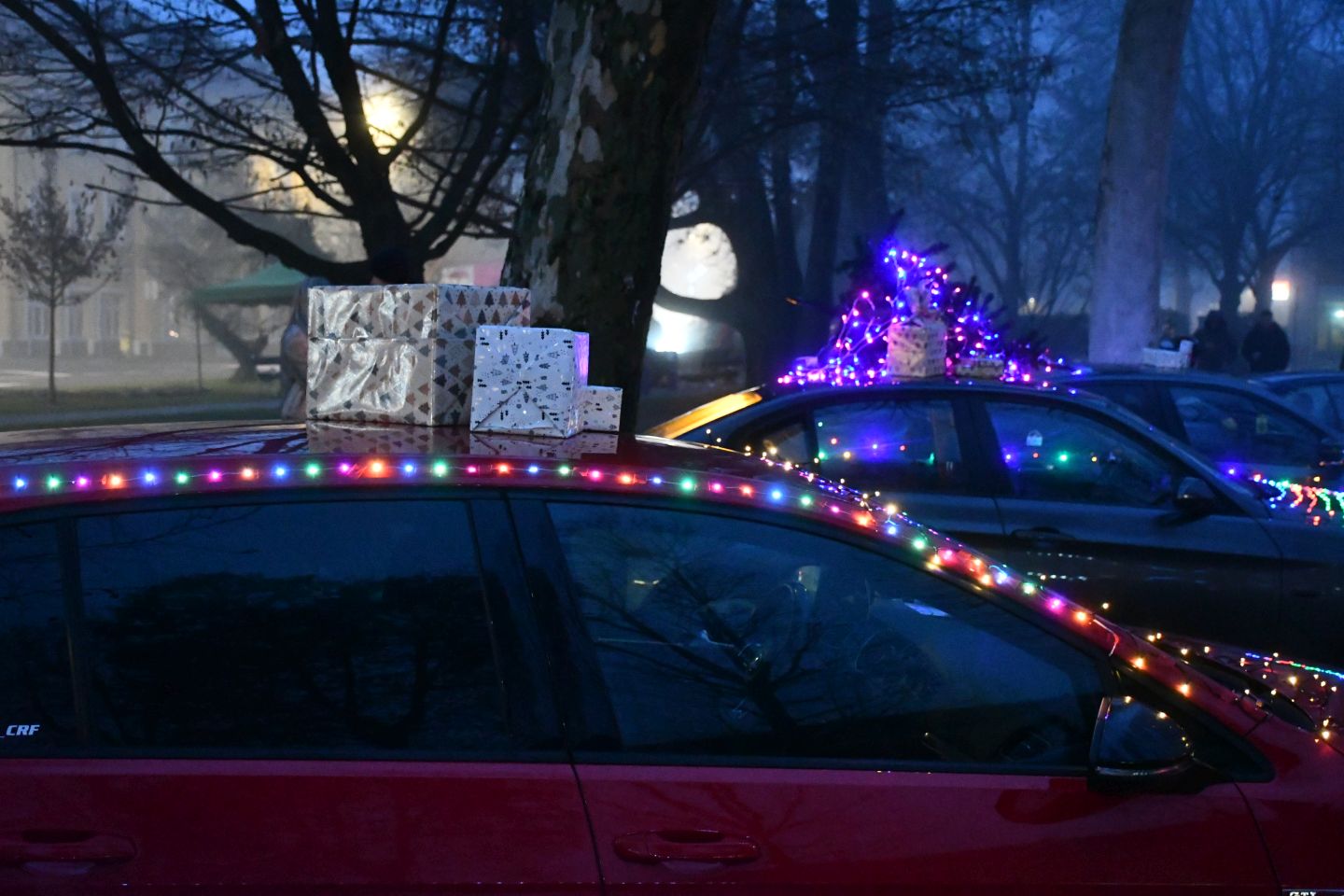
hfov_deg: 38.9
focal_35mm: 51
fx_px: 1904
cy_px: 448
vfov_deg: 26.5
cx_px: 672
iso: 12800
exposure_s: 1/60
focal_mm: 34
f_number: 4.2
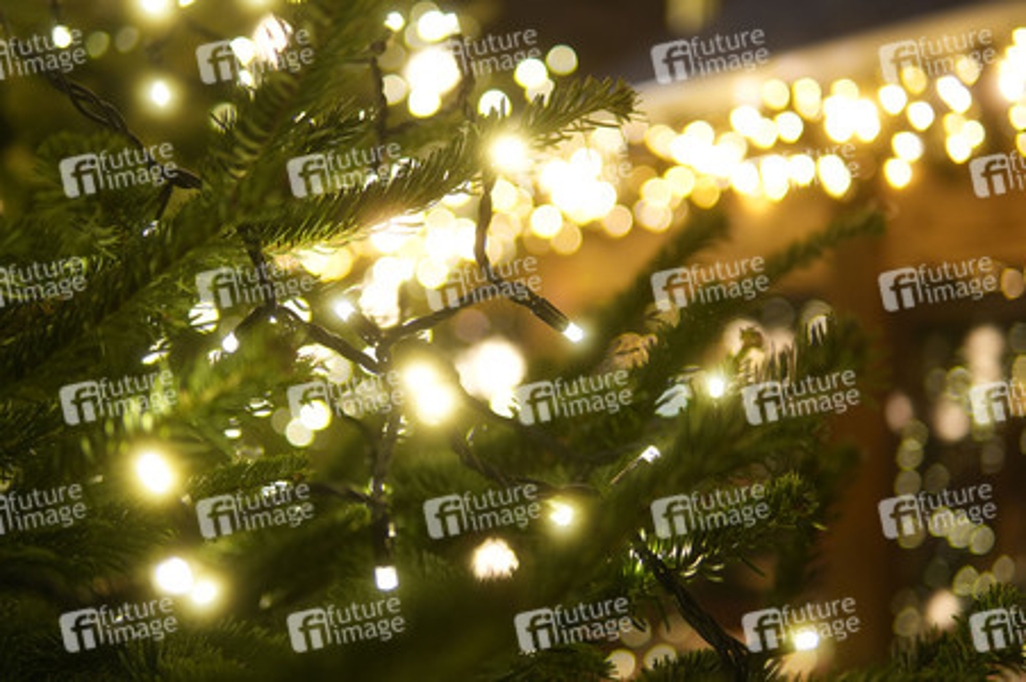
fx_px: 1282
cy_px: 341
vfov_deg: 29.8
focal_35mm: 45
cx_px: 513
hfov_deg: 43.6
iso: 640
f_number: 1.4
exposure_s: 1/100
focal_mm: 30
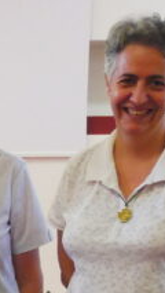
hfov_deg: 6.6
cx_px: -314
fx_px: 1305
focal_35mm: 168
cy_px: 427
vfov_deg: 12.2
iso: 1250
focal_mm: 16
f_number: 4
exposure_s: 1/60
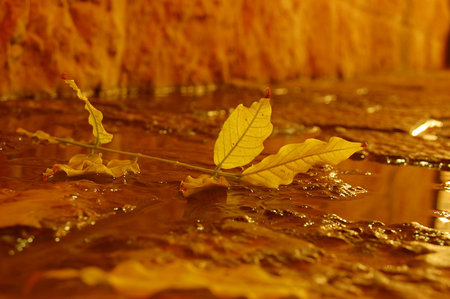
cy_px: 150
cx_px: 225
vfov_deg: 21.5
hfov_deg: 31.9
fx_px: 787
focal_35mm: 63
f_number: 11
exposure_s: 20
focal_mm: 42
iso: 200
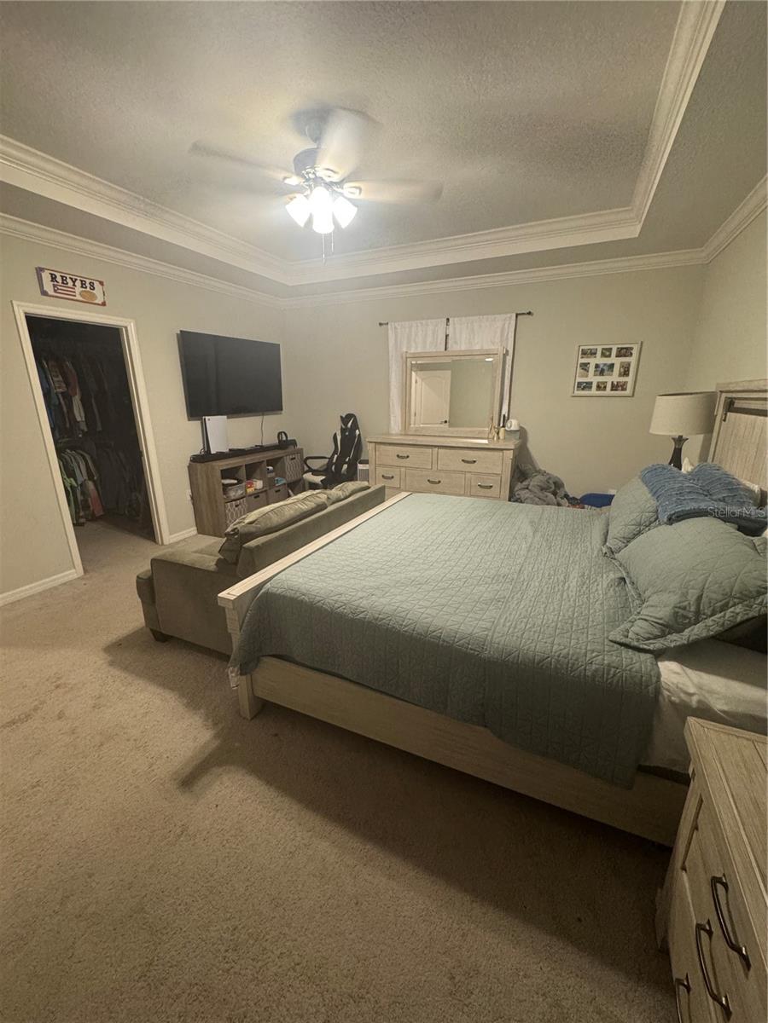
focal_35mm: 14
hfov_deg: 85.7
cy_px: 512
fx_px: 414
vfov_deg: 102.1
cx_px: 384
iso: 500
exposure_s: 1/60
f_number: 2.2
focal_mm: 2.22
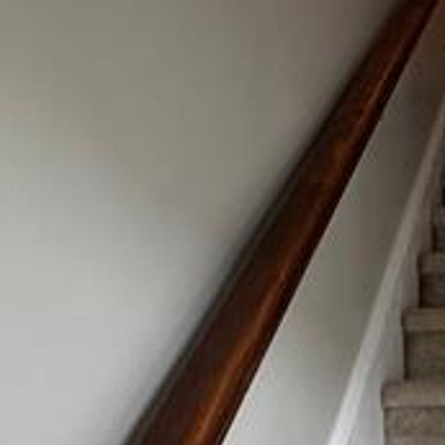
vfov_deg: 29.9
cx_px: 566
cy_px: 388
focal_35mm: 55
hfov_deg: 26.7
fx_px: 800
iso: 160
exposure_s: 1/60
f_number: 2.2
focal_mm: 2.22
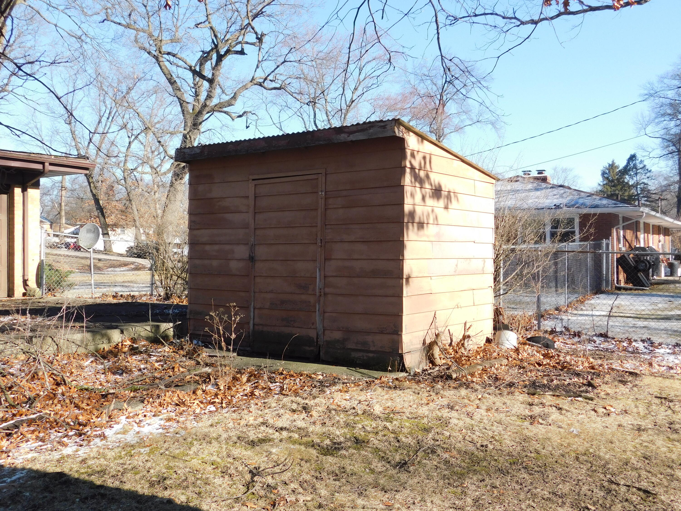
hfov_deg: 51.4
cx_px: 340
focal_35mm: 36
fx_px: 708
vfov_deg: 39.7
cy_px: 256
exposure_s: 1/500
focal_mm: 6.3
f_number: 3.5
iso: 125
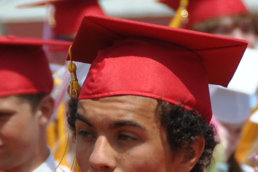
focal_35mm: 1166
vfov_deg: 1.2
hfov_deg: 1.8
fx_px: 8346
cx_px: 351
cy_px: 183
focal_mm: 135
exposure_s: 1/2000
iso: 320
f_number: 5.6
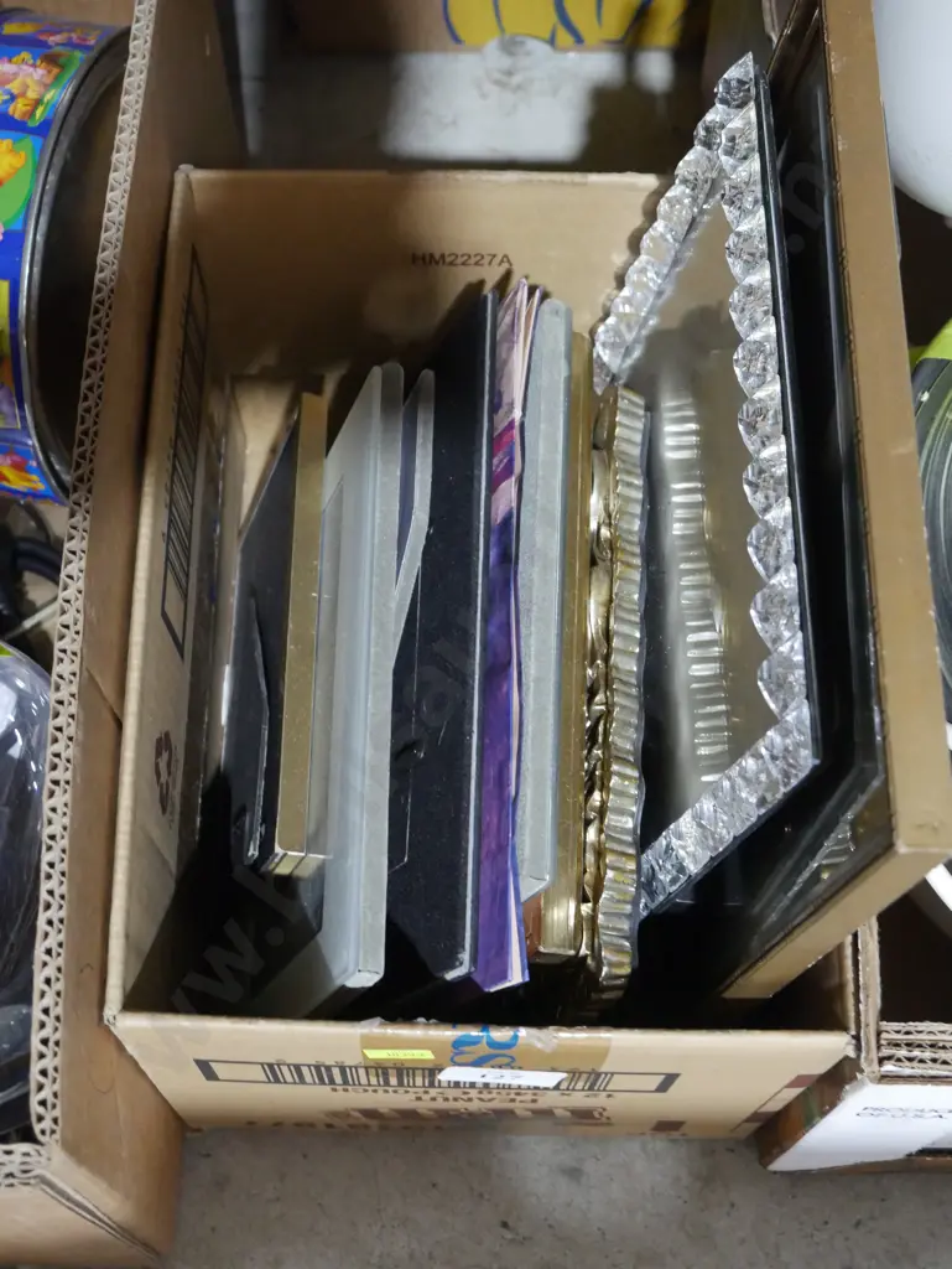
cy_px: 634
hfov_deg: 30.3
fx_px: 1759
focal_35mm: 48
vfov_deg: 39.6
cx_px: 476
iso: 3200
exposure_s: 1/60
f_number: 5.6
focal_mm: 24
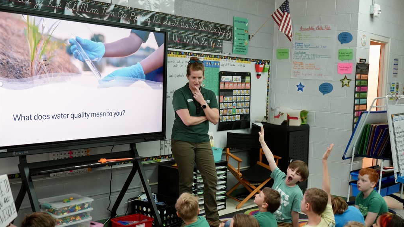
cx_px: 201
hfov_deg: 50.5
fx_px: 428
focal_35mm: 40
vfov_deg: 29.7
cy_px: 105
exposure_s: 1/160
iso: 2000
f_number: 4
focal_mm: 38
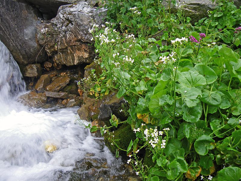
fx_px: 195
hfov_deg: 63.4
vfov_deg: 49.7
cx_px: 120
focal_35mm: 28
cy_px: 90
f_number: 3.5
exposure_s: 1/50
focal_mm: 5
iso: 64
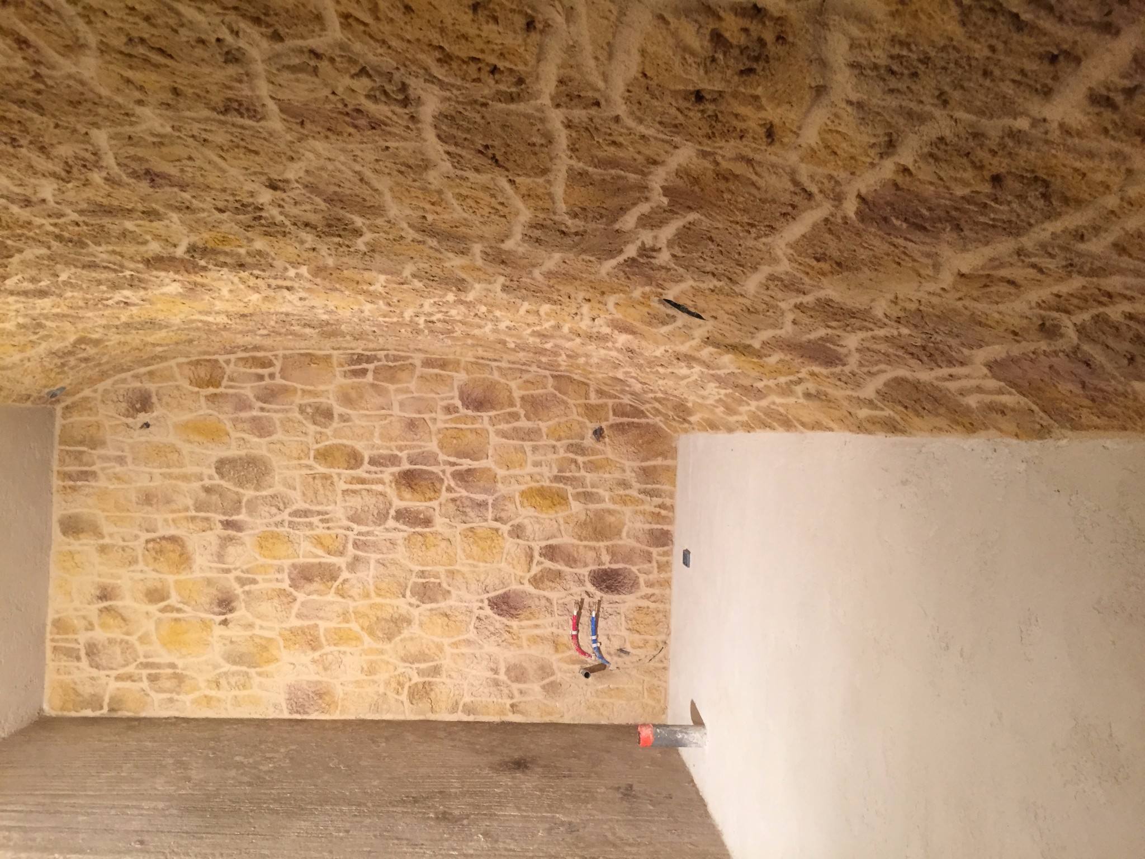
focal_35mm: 29
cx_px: 572
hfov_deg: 61.7
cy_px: 430
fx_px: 959
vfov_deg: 48.2
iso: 125
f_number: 2.2
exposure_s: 1/30
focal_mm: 4.15
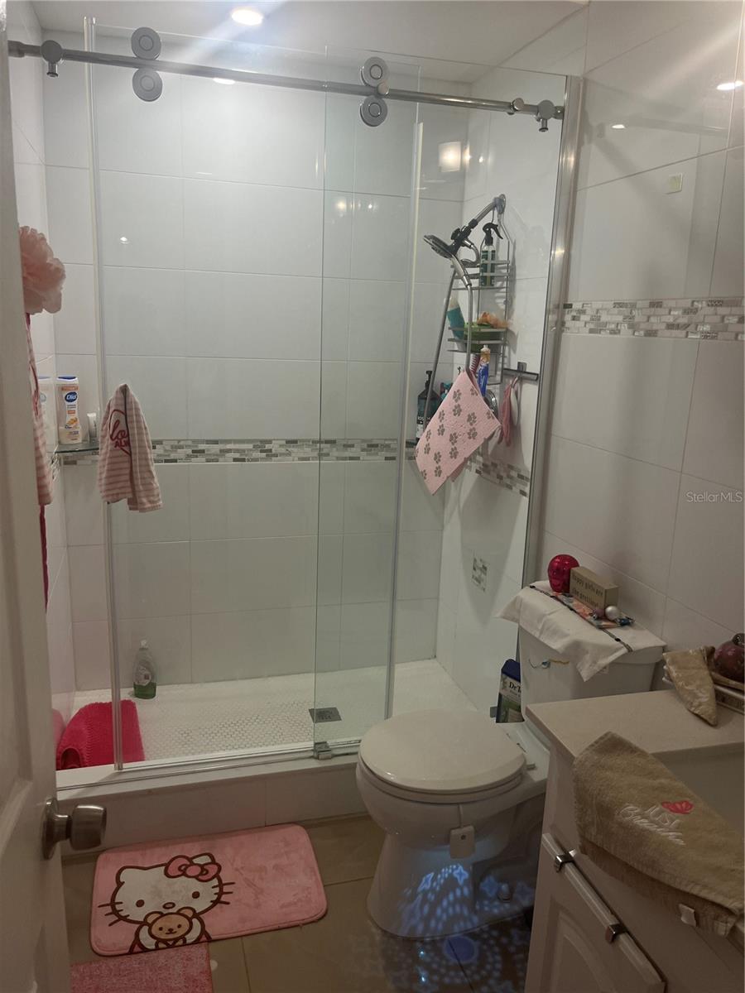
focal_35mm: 26
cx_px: 372
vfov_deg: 67.3
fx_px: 746
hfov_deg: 53.1
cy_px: 496
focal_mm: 5.1
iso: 80
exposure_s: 1/60
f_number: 1.6
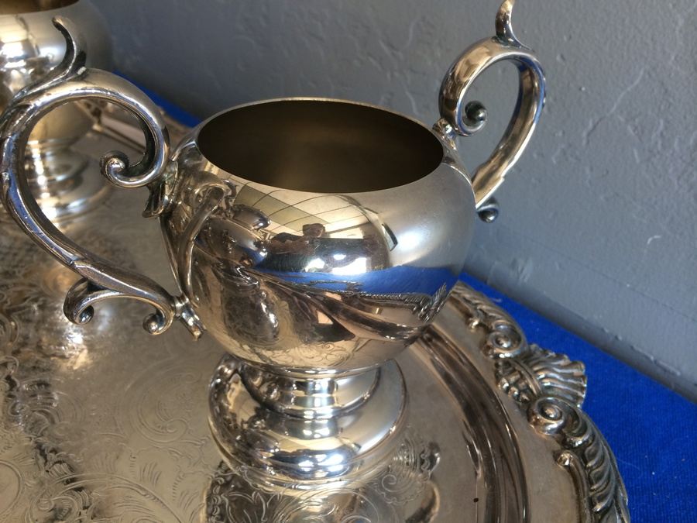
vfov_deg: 46.8
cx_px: 348
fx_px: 604
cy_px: 262
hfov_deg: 60.0
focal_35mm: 30
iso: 64
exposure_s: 1/30
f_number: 2.2
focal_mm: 4.12
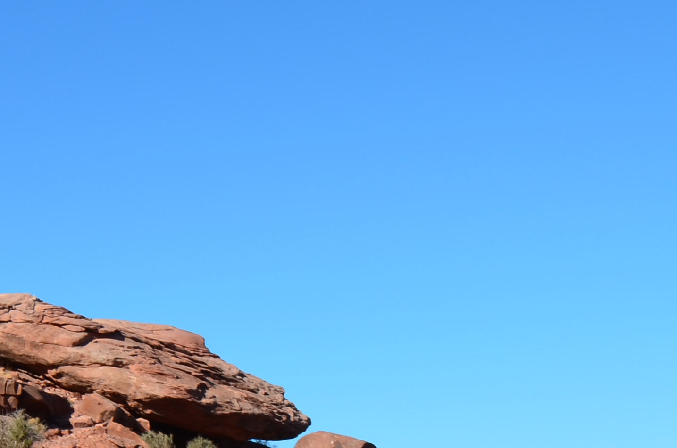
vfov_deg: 13.0
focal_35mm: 103
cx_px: -453
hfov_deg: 17.1
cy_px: -22
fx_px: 1933
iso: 100
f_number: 11
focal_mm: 20
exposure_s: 1/160
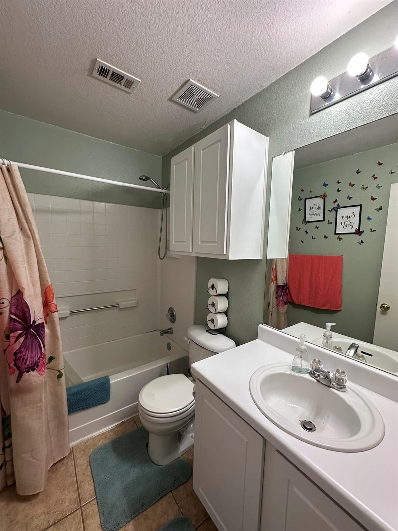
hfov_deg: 85.7
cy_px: 266
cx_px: 199
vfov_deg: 102.1
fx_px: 215
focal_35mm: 14
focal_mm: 2.22
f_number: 2.2
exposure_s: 1/120
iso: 160
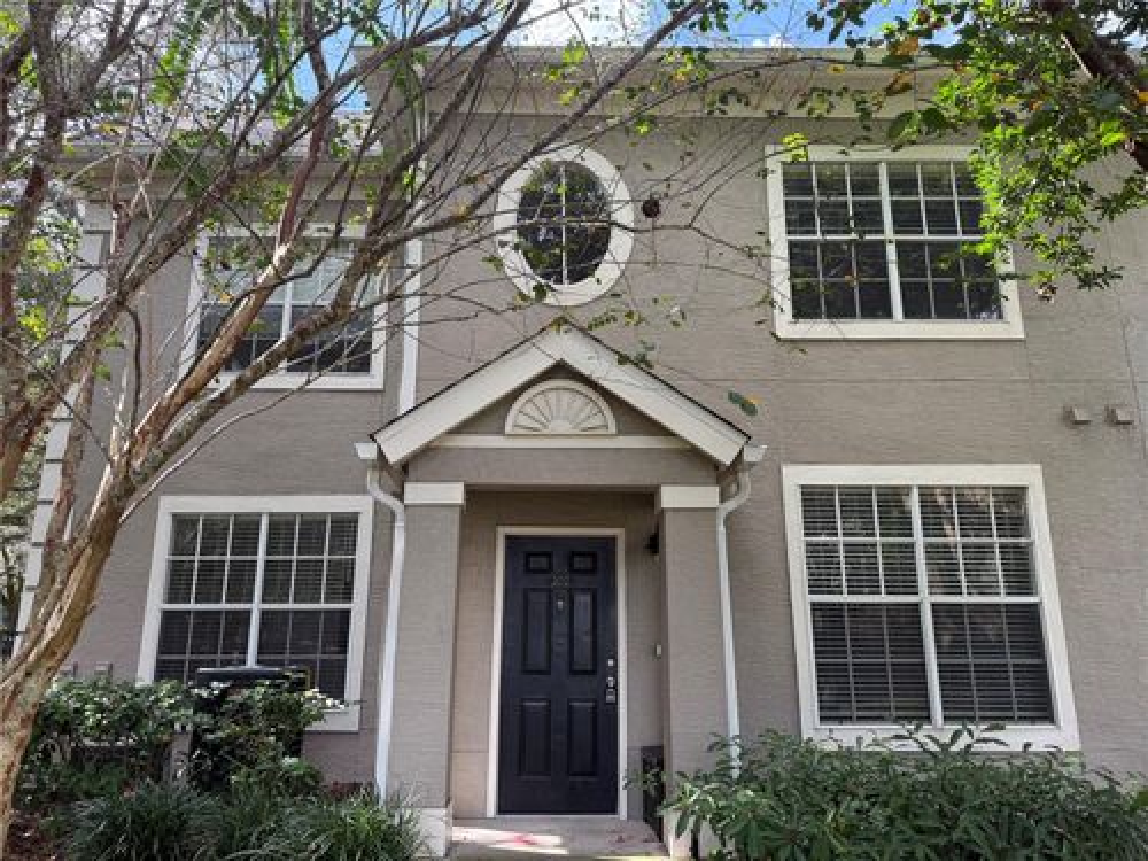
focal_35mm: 24
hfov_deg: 71.6
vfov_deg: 56.8
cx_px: 574
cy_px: 430
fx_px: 796
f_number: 1.78
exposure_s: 1/361
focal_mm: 6.76
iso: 100
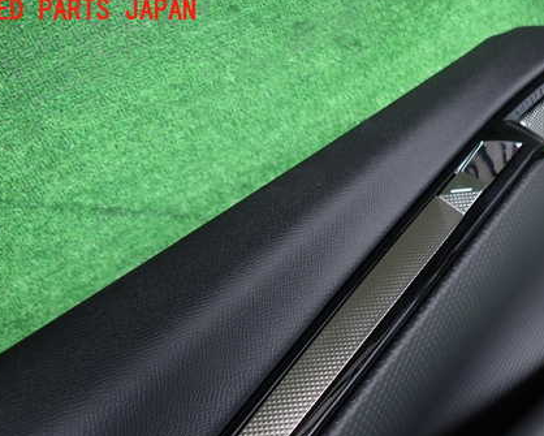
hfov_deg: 50.8
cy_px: 288
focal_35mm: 35
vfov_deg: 41.8
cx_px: 350
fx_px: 564
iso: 160
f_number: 2
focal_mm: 4.5
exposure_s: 1/60
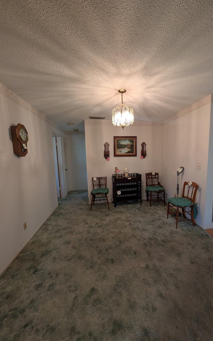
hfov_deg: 82.5
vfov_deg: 109.4
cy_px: 171
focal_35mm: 13
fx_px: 121
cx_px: 118
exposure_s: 1/40
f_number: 1.7
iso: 64
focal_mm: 2.02
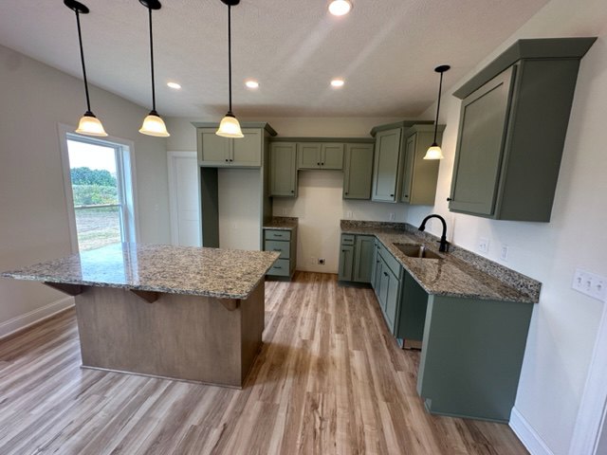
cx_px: 304
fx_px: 245
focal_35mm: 14
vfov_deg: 85.7
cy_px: 228
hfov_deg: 102.1
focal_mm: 2.22
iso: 100
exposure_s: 1/120
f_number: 2.2
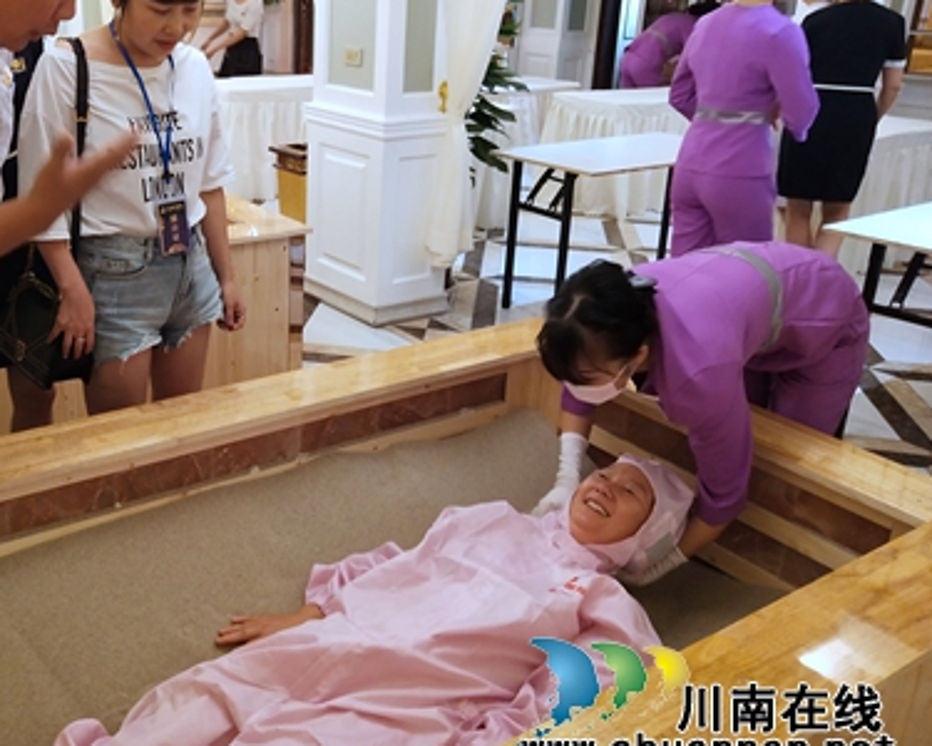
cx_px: 318
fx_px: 1076
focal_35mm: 39
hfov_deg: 46.2
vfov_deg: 38.1
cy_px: 317
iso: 433
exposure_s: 1/33.3
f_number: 1.8
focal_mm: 3.95
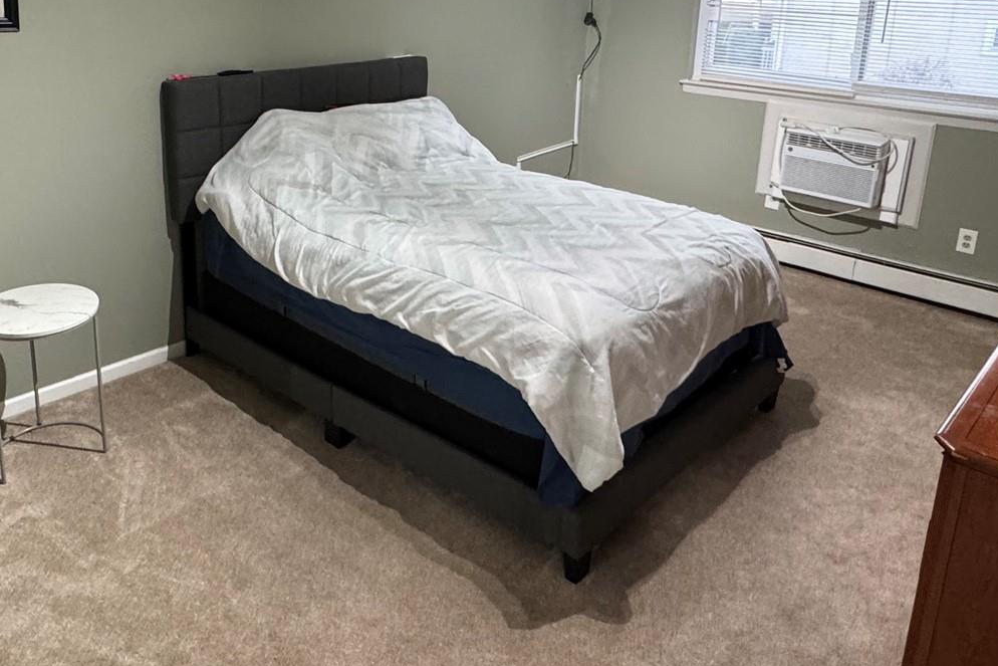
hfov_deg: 61.4
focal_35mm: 30
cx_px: 402
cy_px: 164
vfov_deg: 42.2
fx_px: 832
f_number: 2.2
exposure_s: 1/60
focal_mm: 2.22
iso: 400
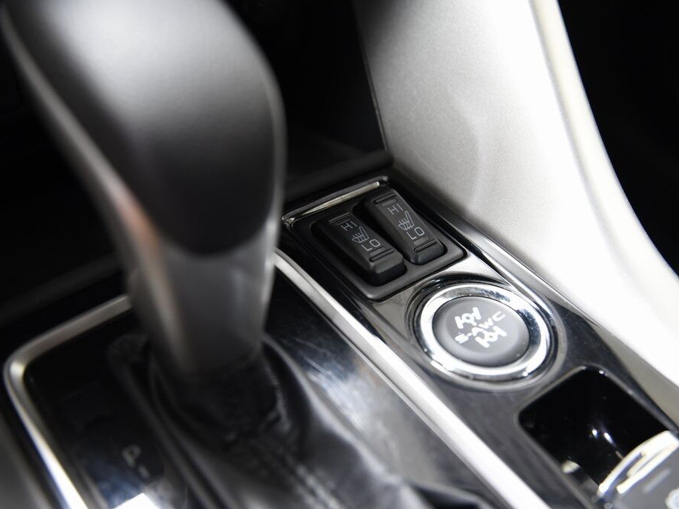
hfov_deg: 41.1
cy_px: 252
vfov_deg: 31.5
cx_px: 295
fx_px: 903
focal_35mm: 46
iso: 2500
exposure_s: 1/15
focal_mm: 42
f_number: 4
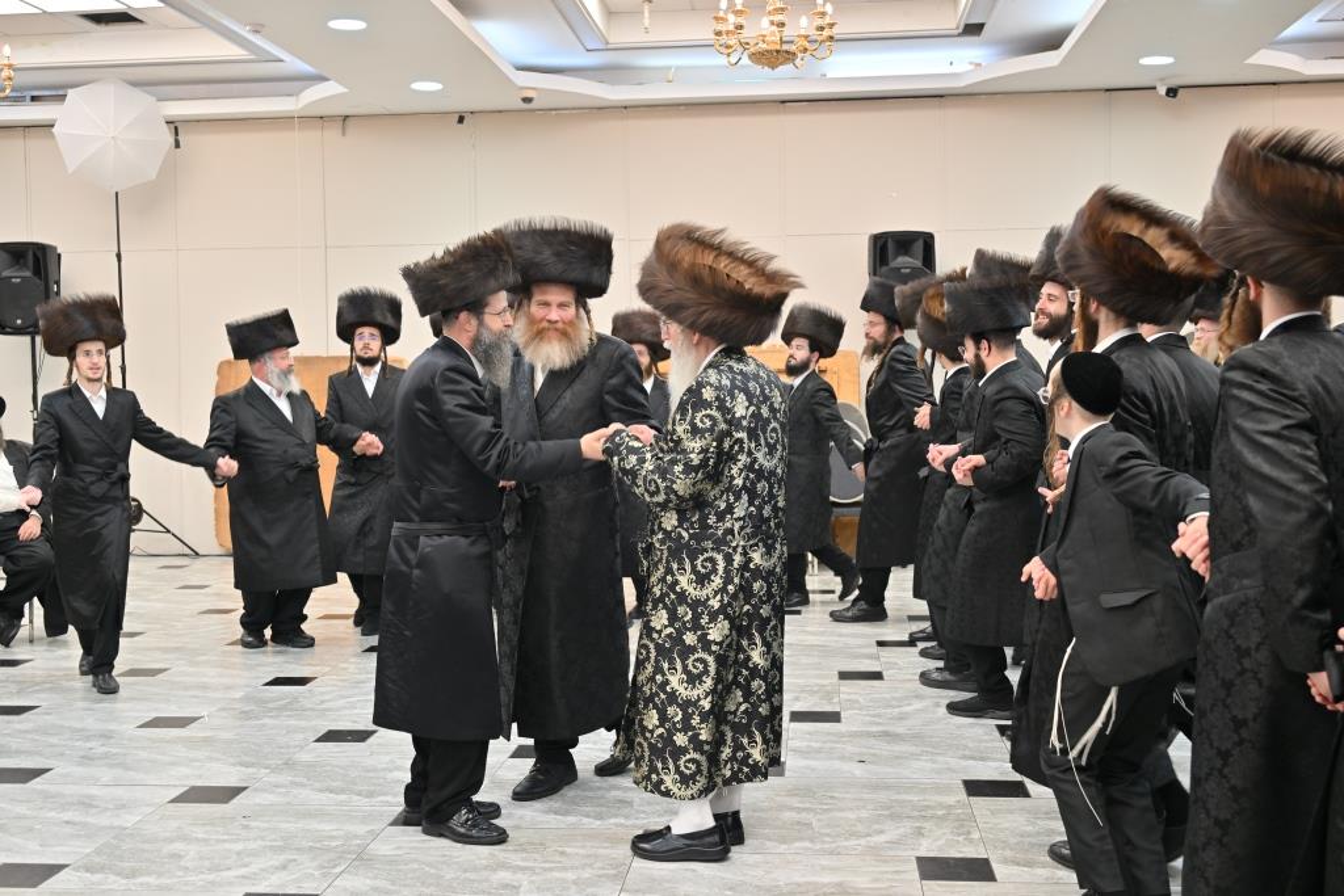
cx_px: 672
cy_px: 448
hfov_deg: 51.9
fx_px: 1381
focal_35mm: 37
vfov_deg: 36.0
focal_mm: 37
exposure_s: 1/160
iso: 500
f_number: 4
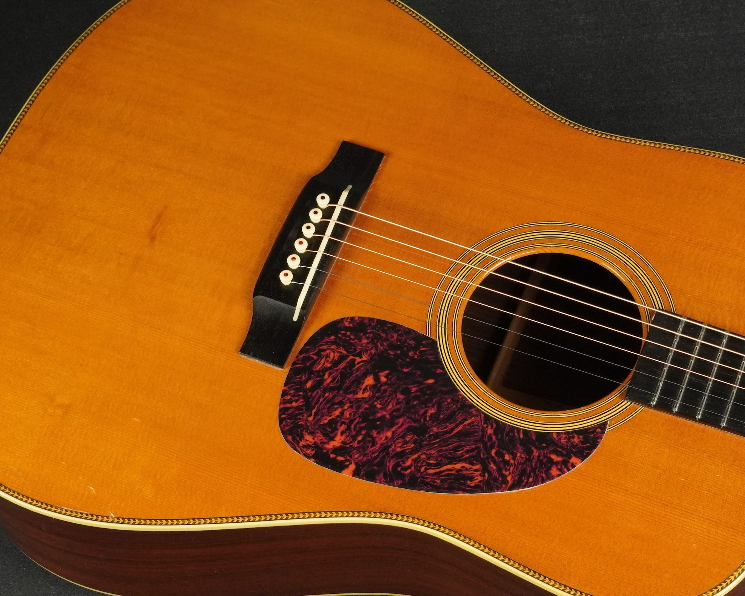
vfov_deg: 20.5
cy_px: 308
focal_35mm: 75
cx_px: 399
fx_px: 1648
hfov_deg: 25.5
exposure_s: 1/60
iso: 2500
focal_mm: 35
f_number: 11
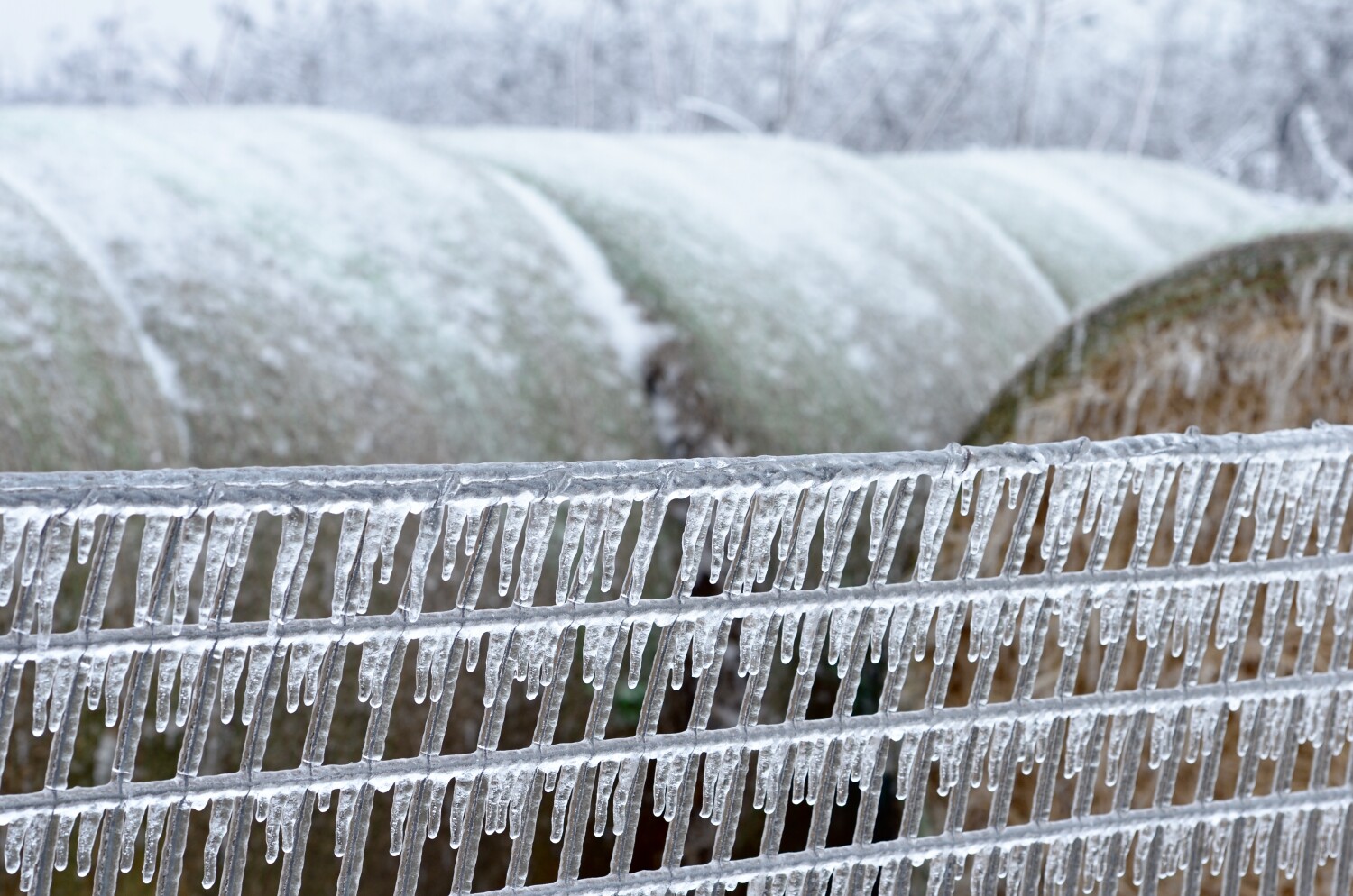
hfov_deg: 17.5
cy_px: 448
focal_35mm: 117
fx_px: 4389
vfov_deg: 11.7
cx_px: 676
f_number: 7.1
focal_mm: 78
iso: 200
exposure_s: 1/200
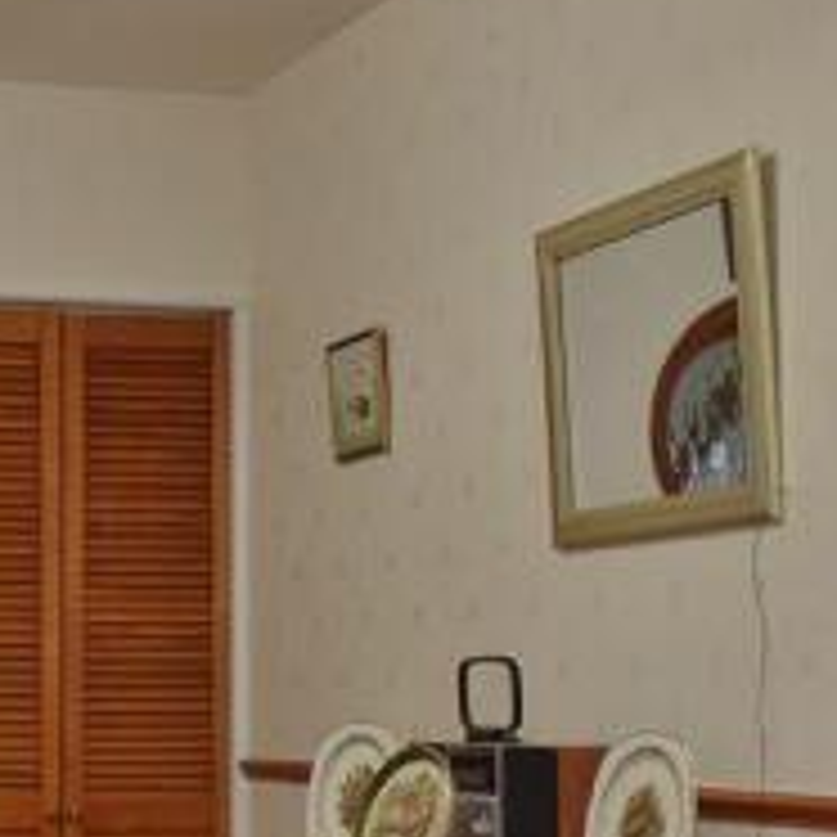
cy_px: 700
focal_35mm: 81
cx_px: -272
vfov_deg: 21.1
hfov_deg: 19.6
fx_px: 2216
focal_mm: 18
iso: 250
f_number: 13
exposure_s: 1/5
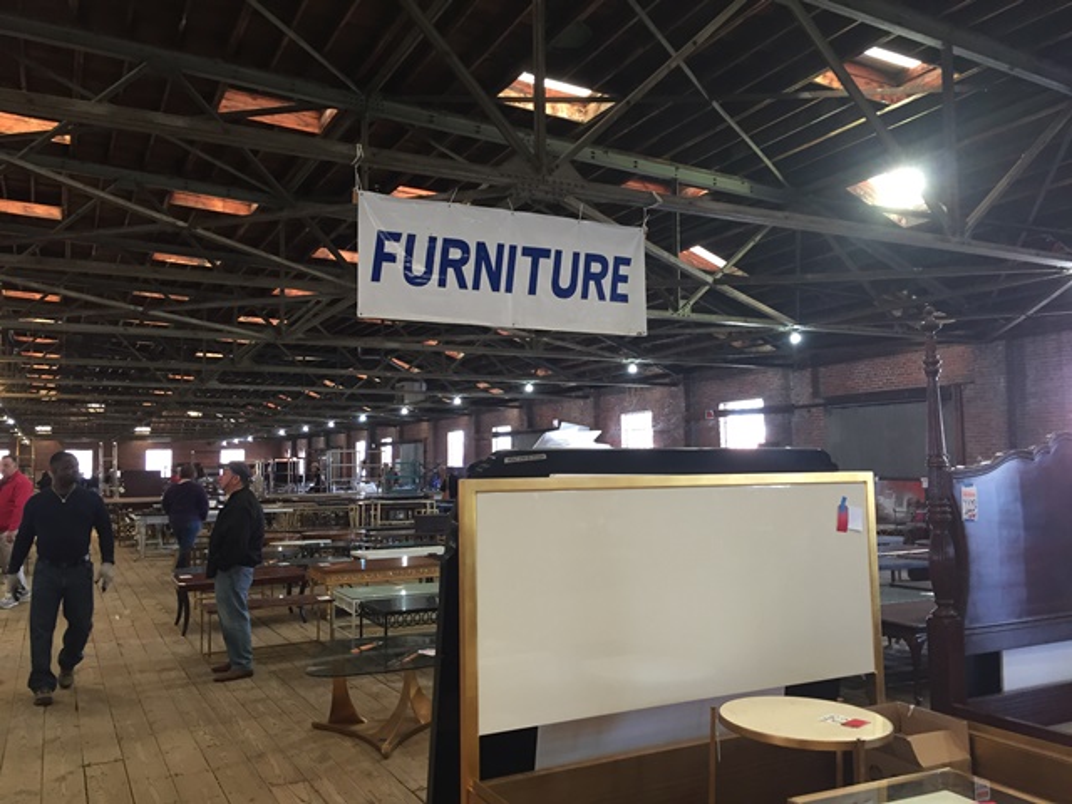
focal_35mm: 29
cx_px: 536
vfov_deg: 48.2
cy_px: 402
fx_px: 898
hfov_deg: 61.7
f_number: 2.2
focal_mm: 4.15
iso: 100
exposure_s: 1/30
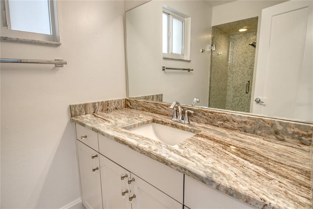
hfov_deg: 90.0
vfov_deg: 67.3
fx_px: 156
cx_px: 156
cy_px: 104
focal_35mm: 18
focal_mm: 12
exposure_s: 1/400
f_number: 7.1
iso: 640
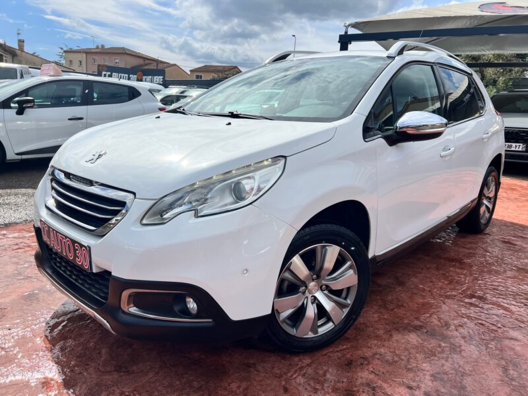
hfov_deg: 67.3
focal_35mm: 26
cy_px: 198
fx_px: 397
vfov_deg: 53.1
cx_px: 264
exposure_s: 1/8000
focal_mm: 5.7
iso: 50
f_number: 1.5
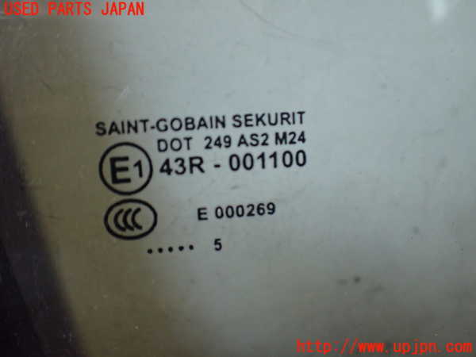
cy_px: 178
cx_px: 238
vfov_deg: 46.8
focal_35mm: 30
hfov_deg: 60.0
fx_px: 413
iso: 500
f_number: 2.3
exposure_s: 1/125
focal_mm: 5.4
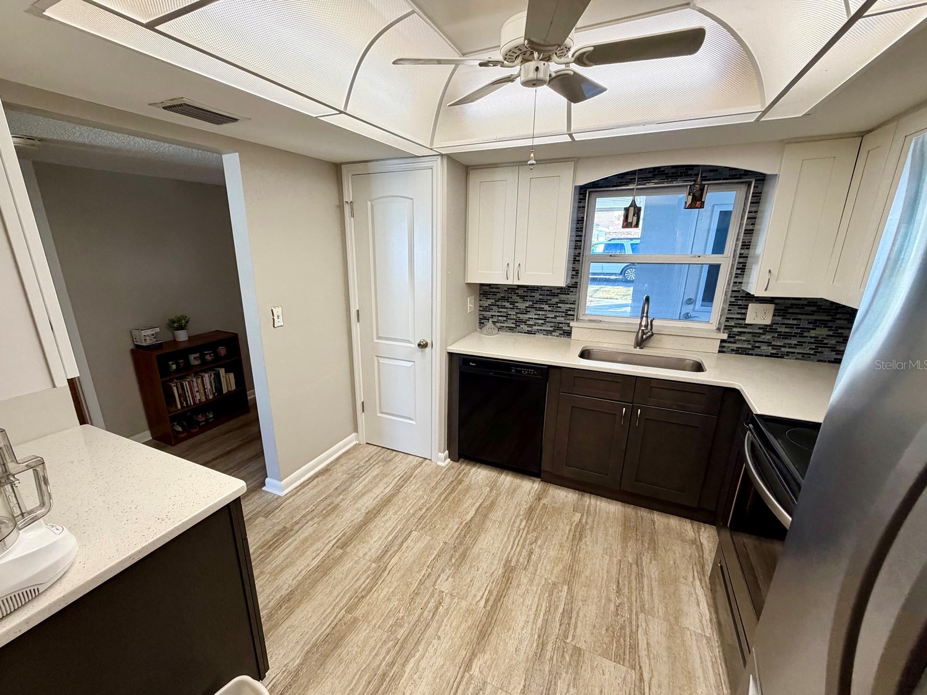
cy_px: 364
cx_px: 436
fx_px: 402
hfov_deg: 98.1
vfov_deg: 81.7
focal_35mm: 15
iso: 200
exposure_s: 1/120
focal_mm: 2.22
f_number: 2.2
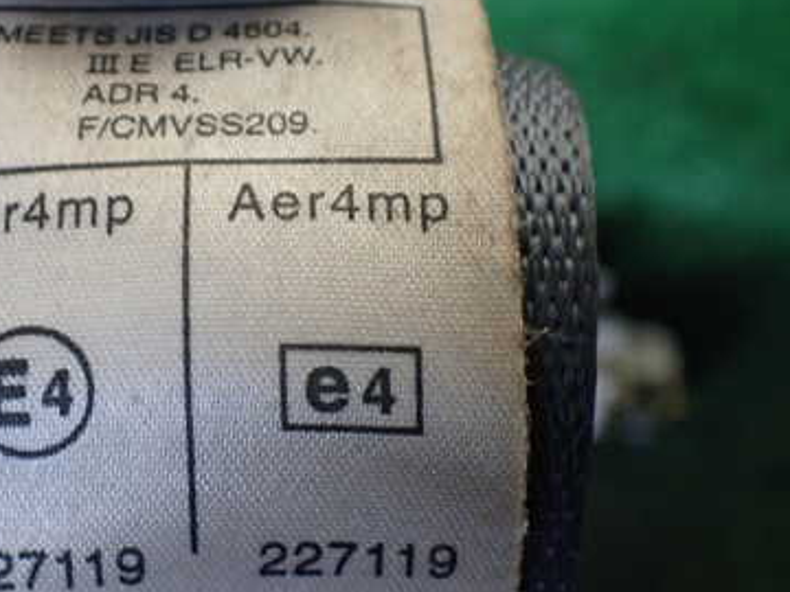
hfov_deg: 37.3
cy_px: 300
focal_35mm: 50
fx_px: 1141
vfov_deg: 29.1
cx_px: 202
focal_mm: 5.4
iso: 500
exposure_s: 1/125
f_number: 2.3
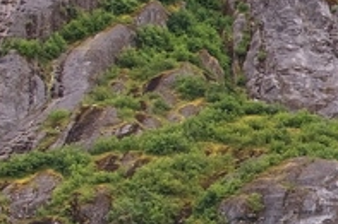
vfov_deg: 8.8
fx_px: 1463
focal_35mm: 156
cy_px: 147
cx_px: 556
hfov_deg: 12.3
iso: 100
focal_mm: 24
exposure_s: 1/100
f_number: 5
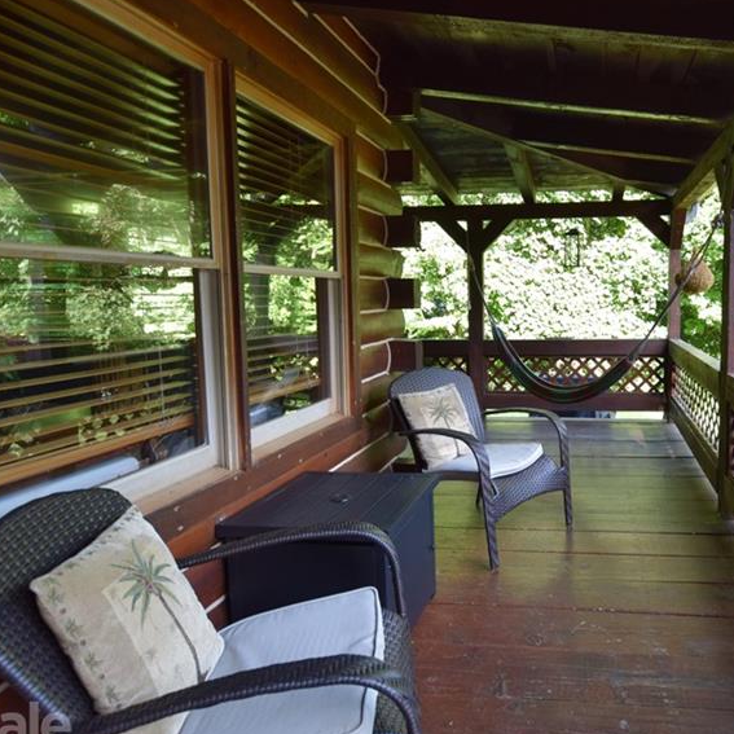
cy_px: 342
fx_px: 552
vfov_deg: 67.2
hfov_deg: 64.3
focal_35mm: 23
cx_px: 526
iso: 400
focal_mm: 10
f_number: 5
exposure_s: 1/100
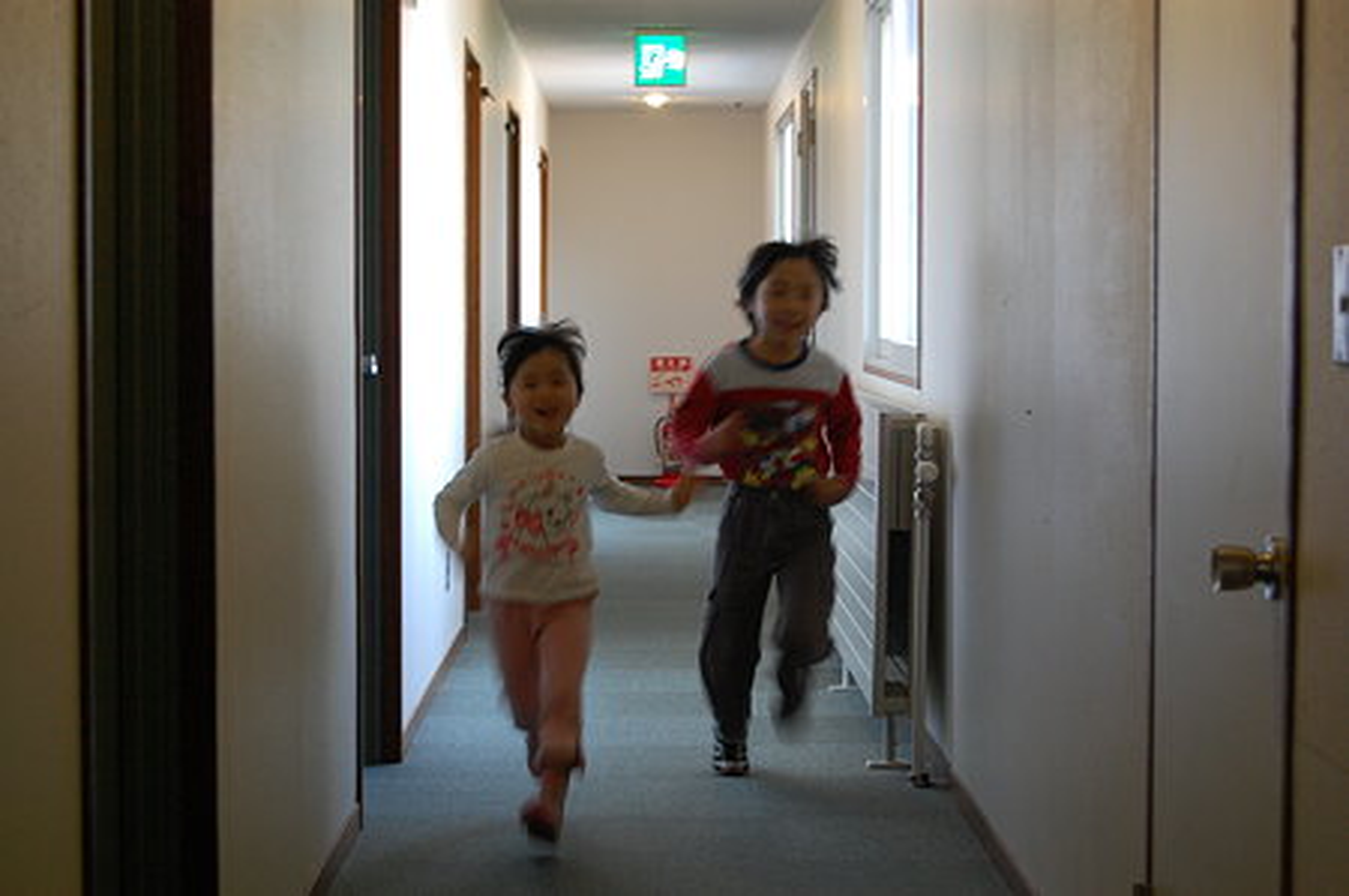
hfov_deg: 27.0
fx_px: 2807
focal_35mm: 75
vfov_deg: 18.1
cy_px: 448
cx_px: 674
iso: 800
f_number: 5.6
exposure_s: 1/30
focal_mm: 50
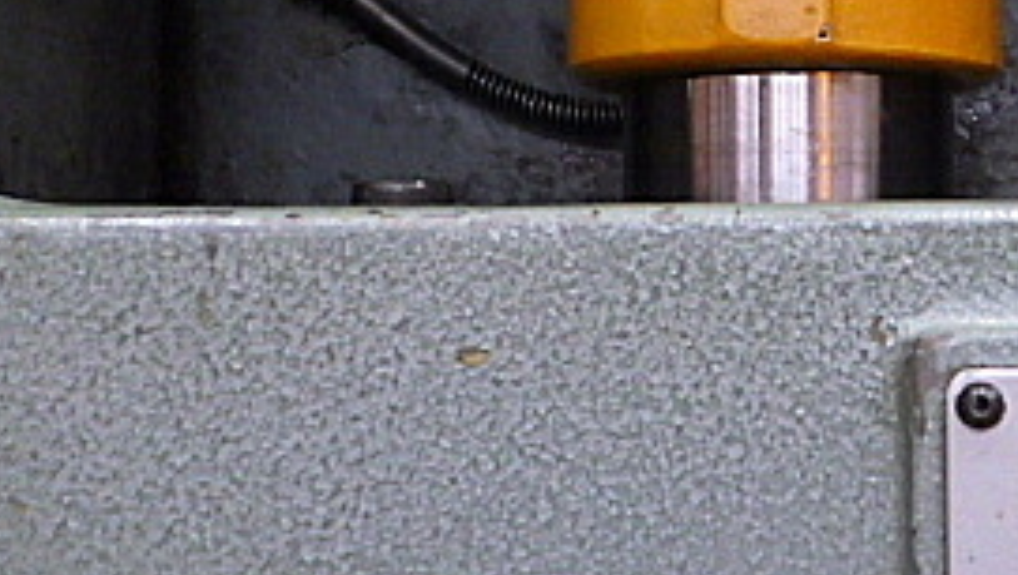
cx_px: 789
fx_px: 1945
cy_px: 34
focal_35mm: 72
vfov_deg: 16.5
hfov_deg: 28.8
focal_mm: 5
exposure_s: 1/45
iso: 1250
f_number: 3.5
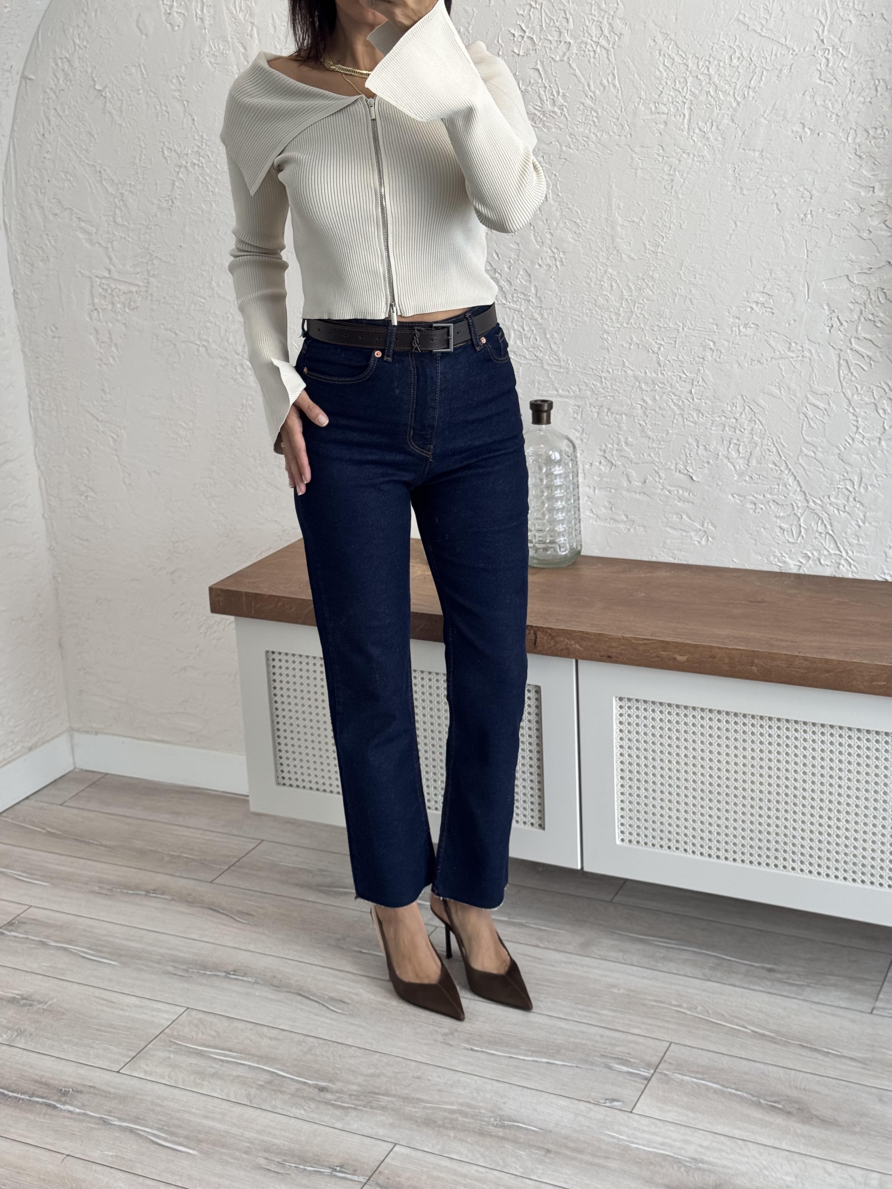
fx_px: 1649
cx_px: 446
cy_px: 594
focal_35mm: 48
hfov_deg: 30.3
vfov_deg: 39.7
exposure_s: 1/121
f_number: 1.78
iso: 64
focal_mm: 6.76
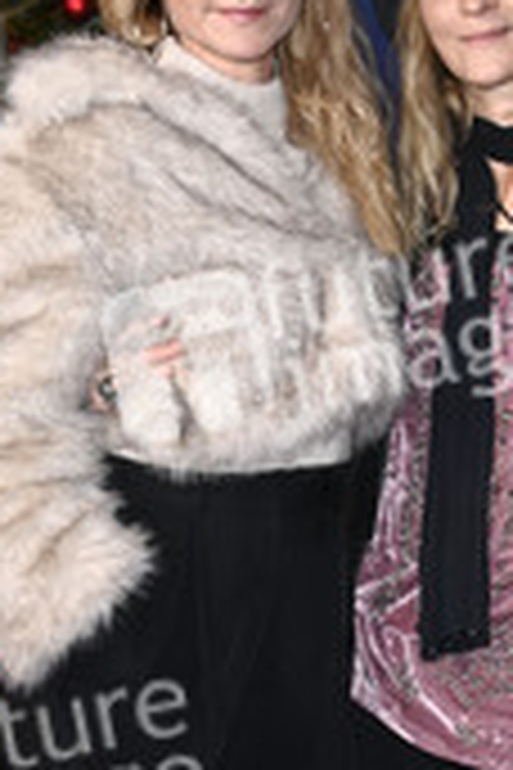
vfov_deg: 14.1
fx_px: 3099
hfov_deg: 9.4
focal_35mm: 145
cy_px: 563
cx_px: 464
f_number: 5.6
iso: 1250
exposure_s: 1/250
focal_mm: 62
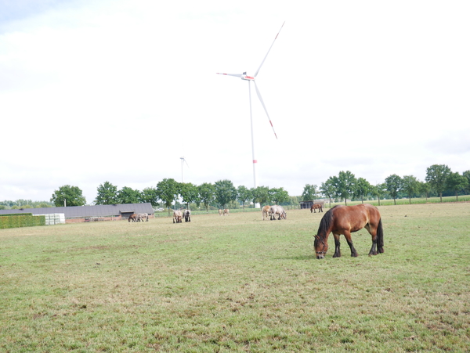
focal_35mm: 46
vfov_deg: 31.6
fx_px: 625
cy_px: 176
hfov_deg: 41.2
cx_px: 235
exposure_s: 1/200
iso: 200
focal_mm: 23
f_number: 5.6
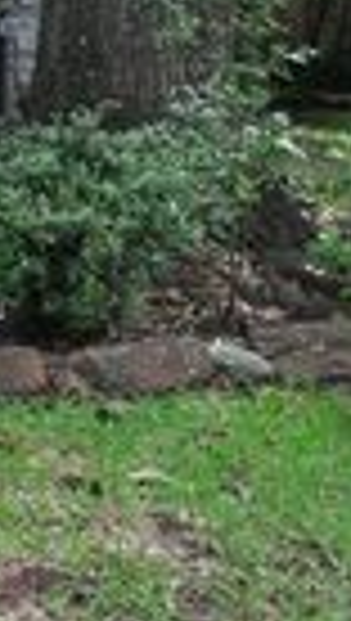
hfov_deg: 7.6
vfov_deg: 15.3
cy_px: -104
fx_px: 2242
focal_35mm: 136
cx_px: -770
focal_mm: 24
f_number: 9
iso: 800
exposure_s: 1/160
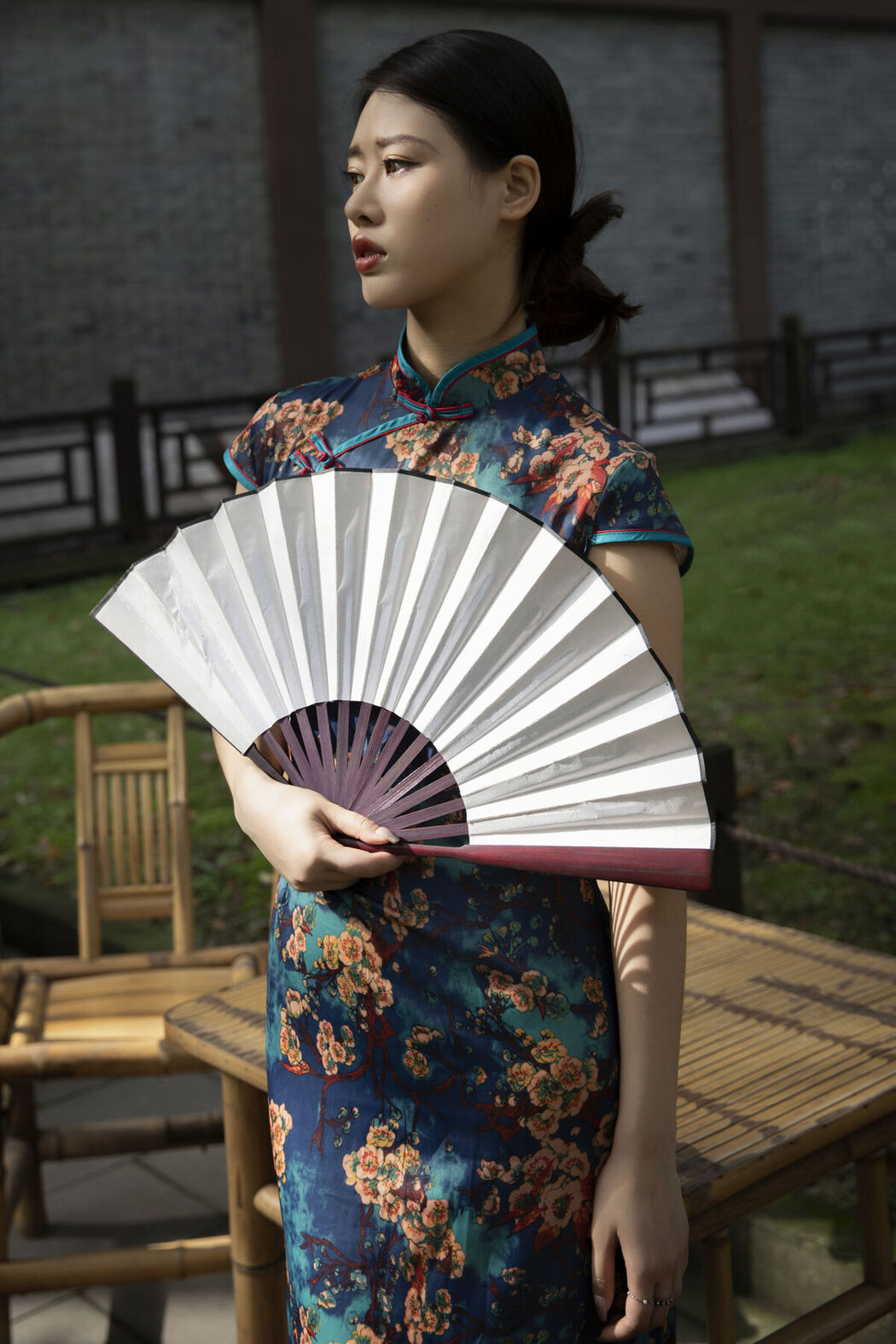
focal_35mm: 43
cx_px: 448
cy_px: 672
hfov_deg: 31.2
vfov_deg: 45.4
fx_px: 1605
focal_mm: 44
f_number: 4
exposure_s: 1/200
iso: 160
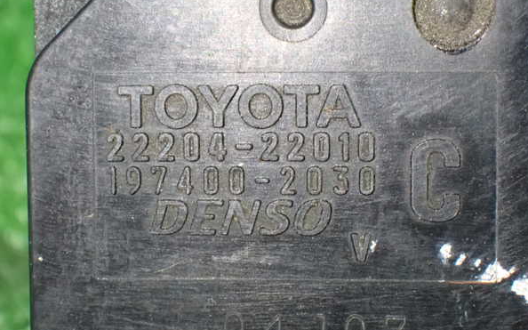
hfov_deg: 19.5
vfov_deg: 12.2
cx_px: 266
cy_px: 173
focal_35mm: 107
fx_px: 1539
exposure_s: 1/30
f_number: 4.9
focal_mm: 18
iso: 1600
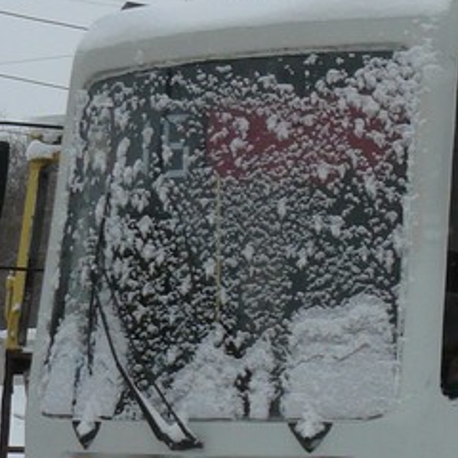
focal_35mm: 136
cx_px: 725
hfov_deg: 12.1
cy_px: 292
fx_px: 2036
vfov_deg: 12.8
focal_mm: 6
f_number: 5.6
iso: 100
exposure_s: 1/400
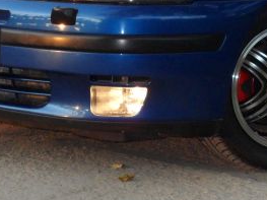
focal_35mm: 134
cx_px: 249
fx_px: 1033
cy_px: -22
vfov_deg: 10.9
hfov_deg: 14.6
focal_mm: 7.8
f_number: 4.5
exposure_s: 1/45
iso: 200
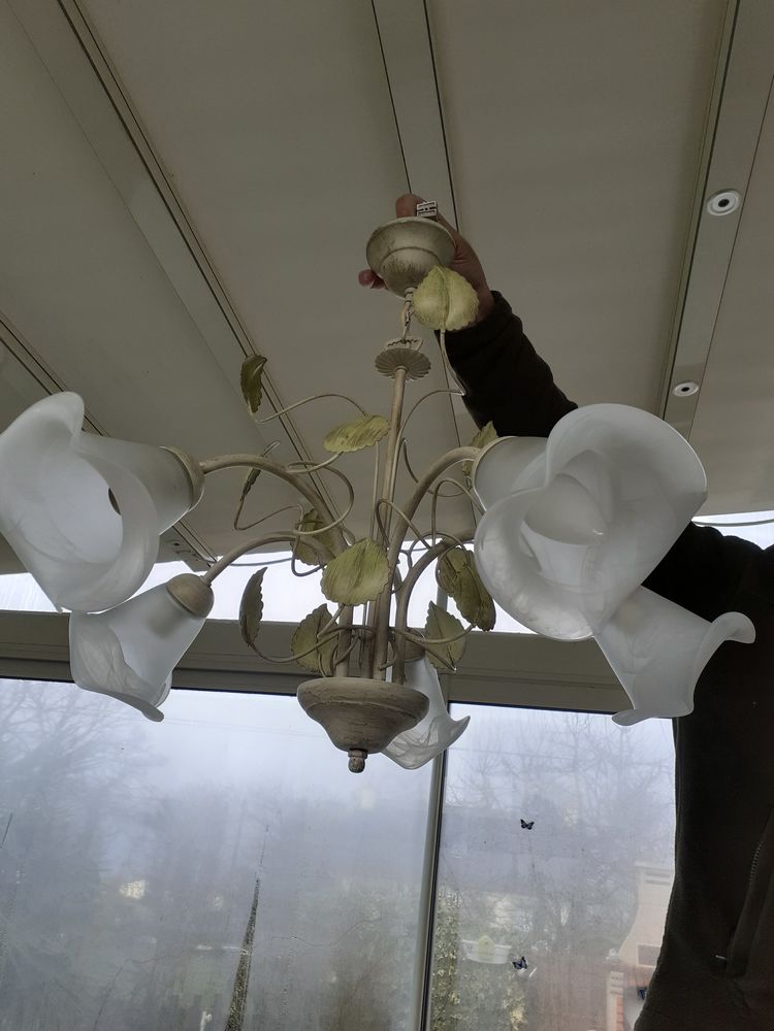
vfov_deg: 65.3
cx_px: 387
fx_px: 805
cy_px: 516
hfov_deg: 51.4
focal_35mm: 27
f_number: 1.9
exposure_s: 1/308
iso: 40
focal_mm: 3.6
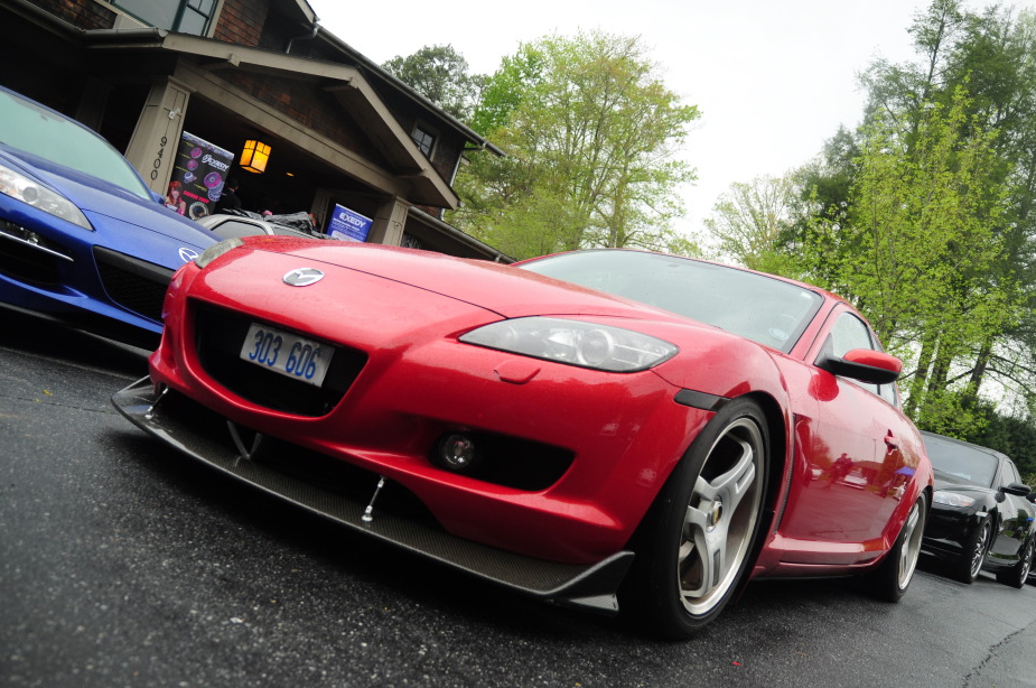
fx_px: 907
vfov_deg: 41.5
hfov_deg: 59.4
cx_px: 551
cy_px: 370
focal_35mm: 32
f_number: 3
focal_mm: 19
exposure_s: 1/80
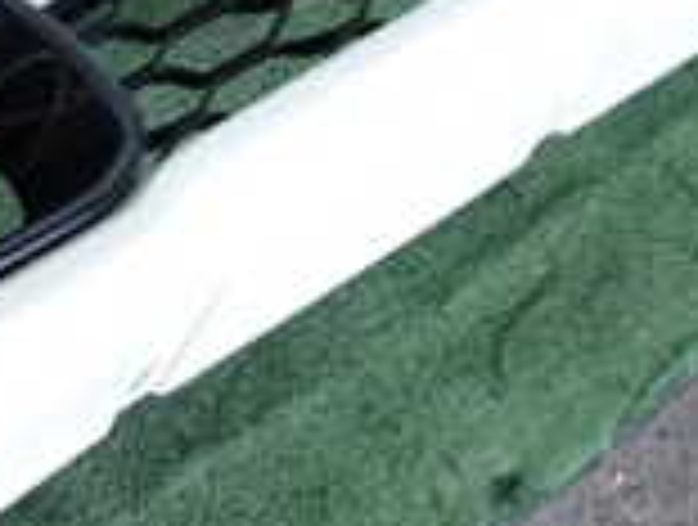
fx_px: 2809
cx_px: -230
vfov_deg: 10.7
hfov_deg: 13.6
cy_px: 310
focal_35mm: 139
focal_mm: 6.37
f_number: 2.5
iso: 1250
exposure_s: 1/125
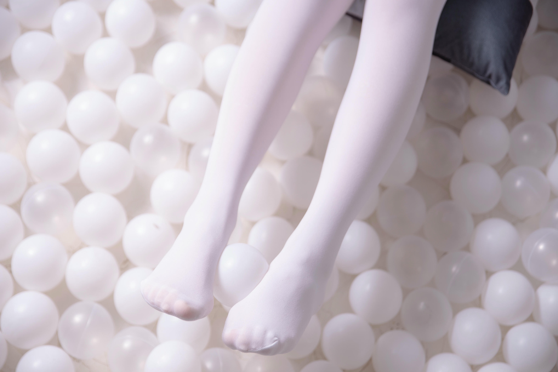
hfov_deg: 34.5
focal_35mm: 58
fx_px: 899
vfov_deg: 23.4
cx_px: 279
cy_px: 186
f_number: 2.8
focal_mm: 58
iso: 100
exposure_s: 1/160
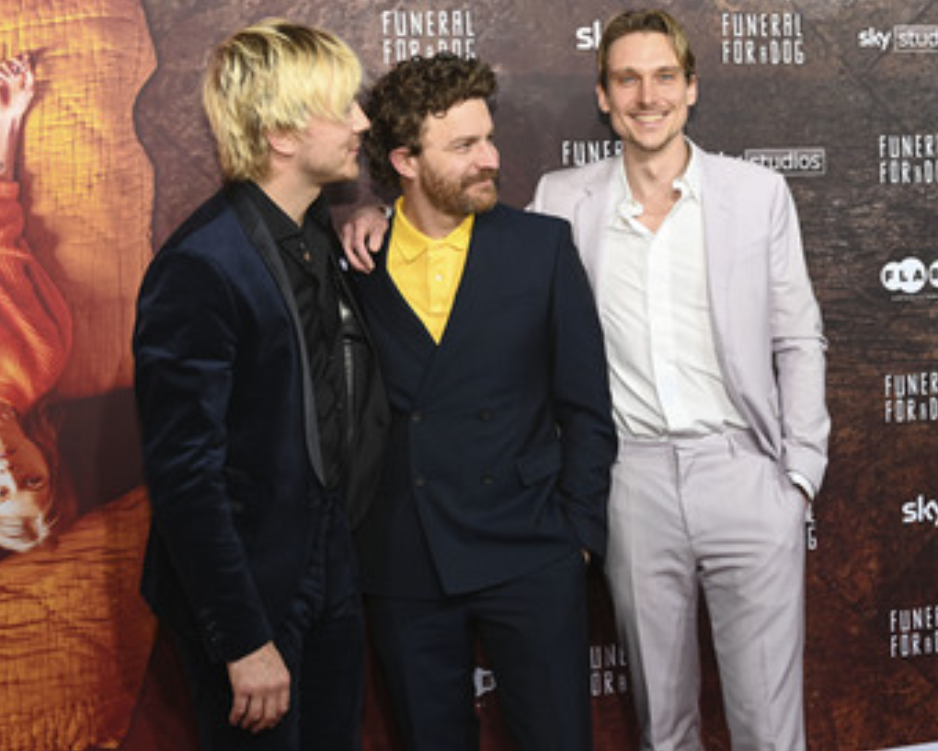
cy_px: 392
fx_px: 1277
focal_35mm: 46
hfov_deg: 40.3
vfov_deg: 32.7
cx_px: 462
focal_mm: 37
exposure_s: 1/200
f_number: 6.3
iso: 400
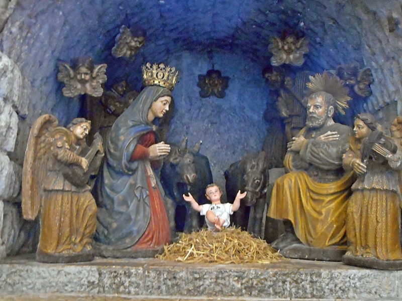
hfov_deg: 47.9
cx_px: 201
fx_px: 453
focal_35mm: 39
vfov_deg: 36.8
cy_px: 150
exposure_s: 1
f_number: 4.5
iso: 1400
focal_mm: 6.9
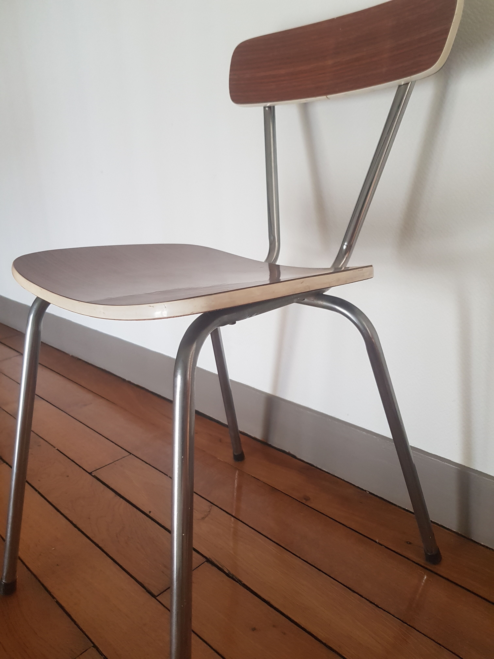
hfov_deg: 53.1
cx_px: 247
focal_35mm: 26
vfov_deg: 67.3
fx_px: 495
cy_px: 330
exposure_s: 1/60
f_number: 1.7
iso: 160
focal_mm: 4.2
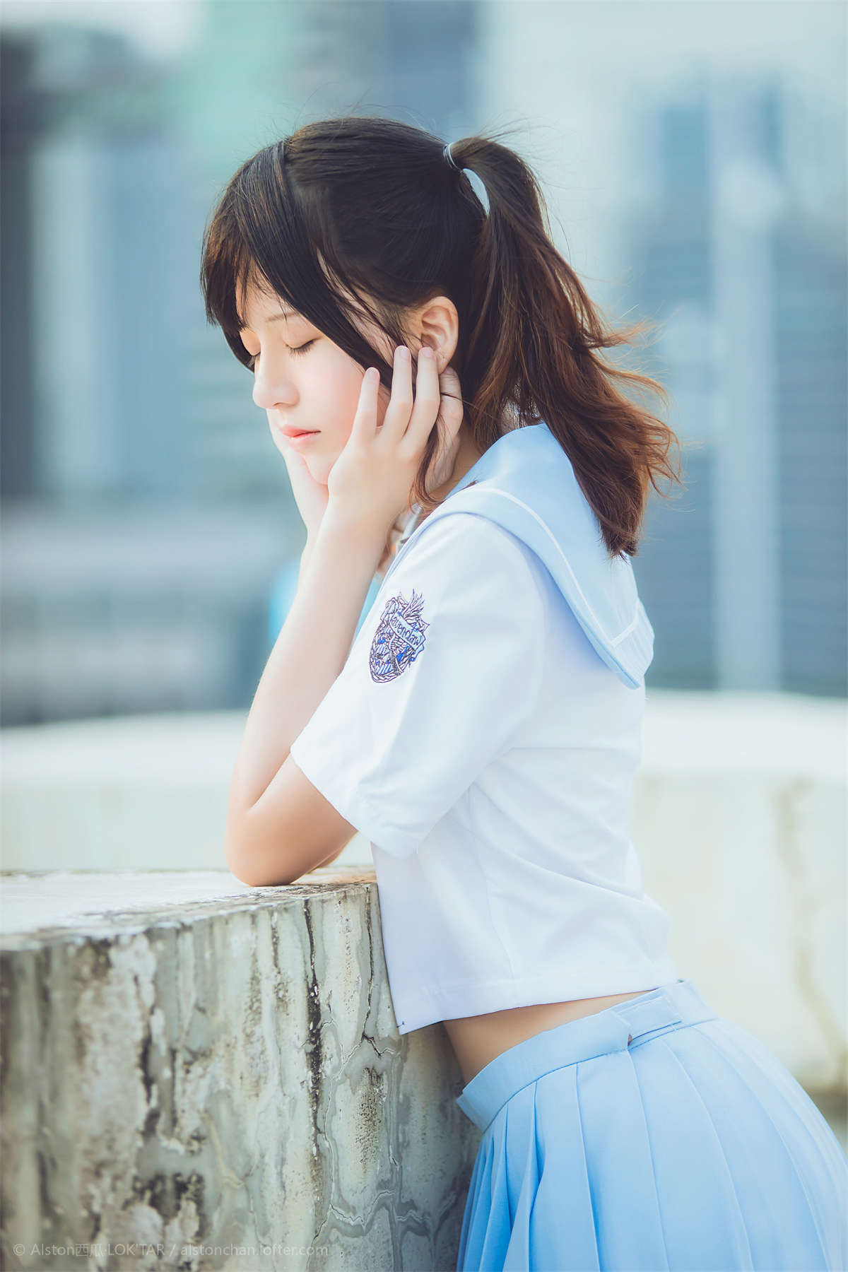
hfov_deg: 10.7
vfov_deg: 16.0
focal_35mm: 128
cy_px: 636
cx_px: 424
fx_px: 4522
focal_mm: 128
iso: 500
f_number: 2.8
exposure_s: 1/1000
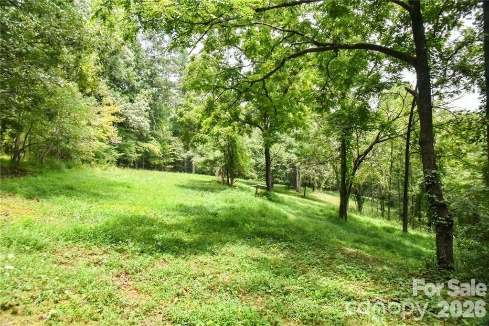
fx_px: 326
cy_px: 163
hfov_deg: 73.7
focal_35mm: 24
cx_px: 244
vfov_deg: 53.1
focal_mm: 24
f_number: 16
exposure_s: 1/250
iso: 4000
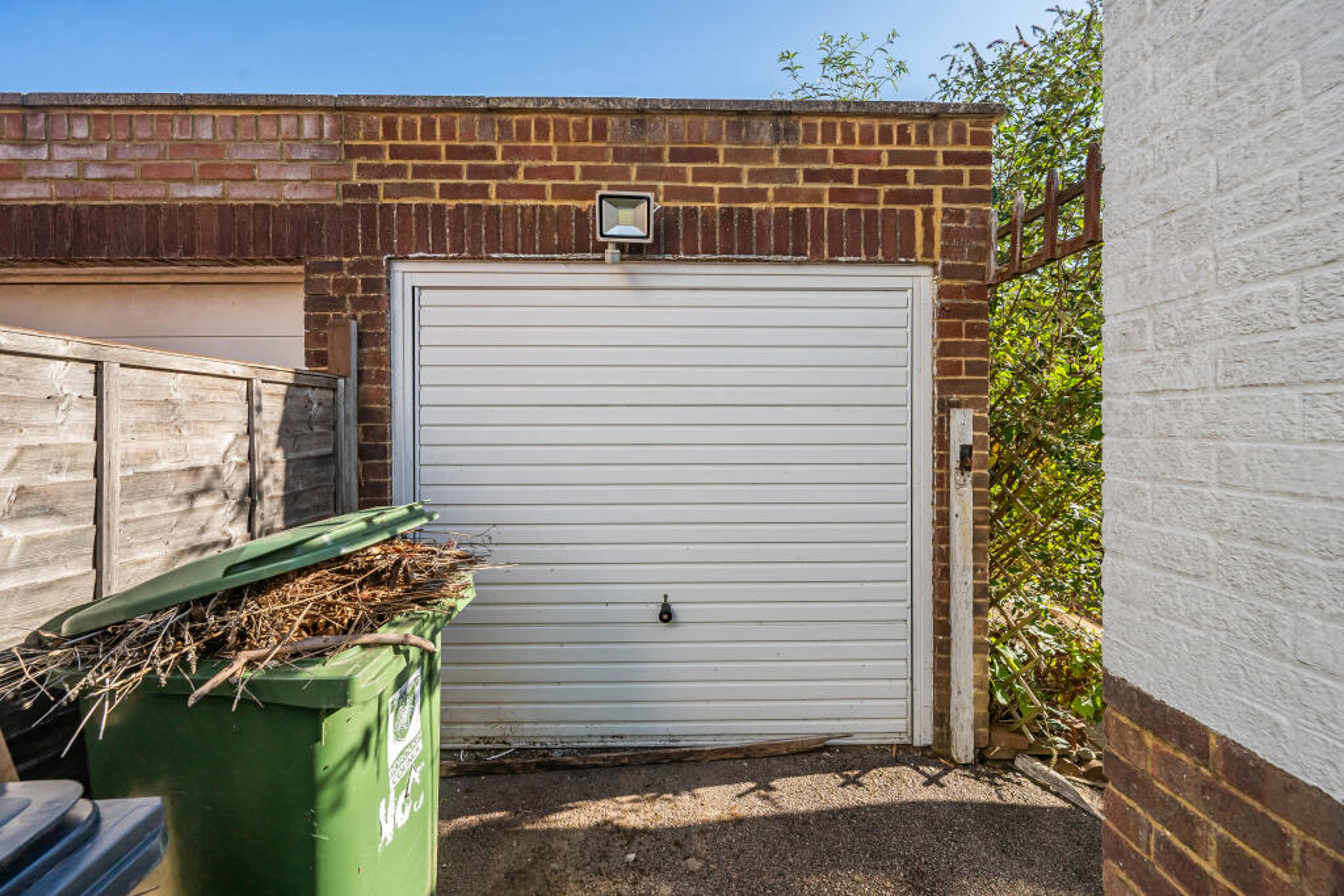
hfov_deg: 104.2
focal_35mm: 14
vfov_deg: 81.2
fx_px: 523
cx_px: 672
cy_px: 448
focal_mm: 14
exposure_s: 1/1000
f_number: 7.1
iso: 320
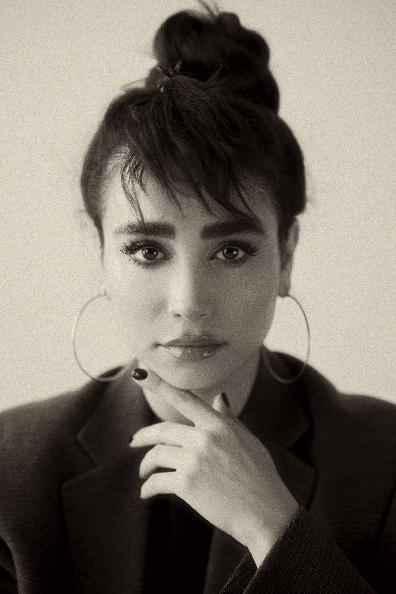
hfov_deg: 16.1
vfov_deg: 23.9
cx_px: 198
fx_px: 1402
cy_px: 297
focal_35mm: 85
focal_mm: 85
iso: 160
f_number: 2.2
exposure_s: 1/200
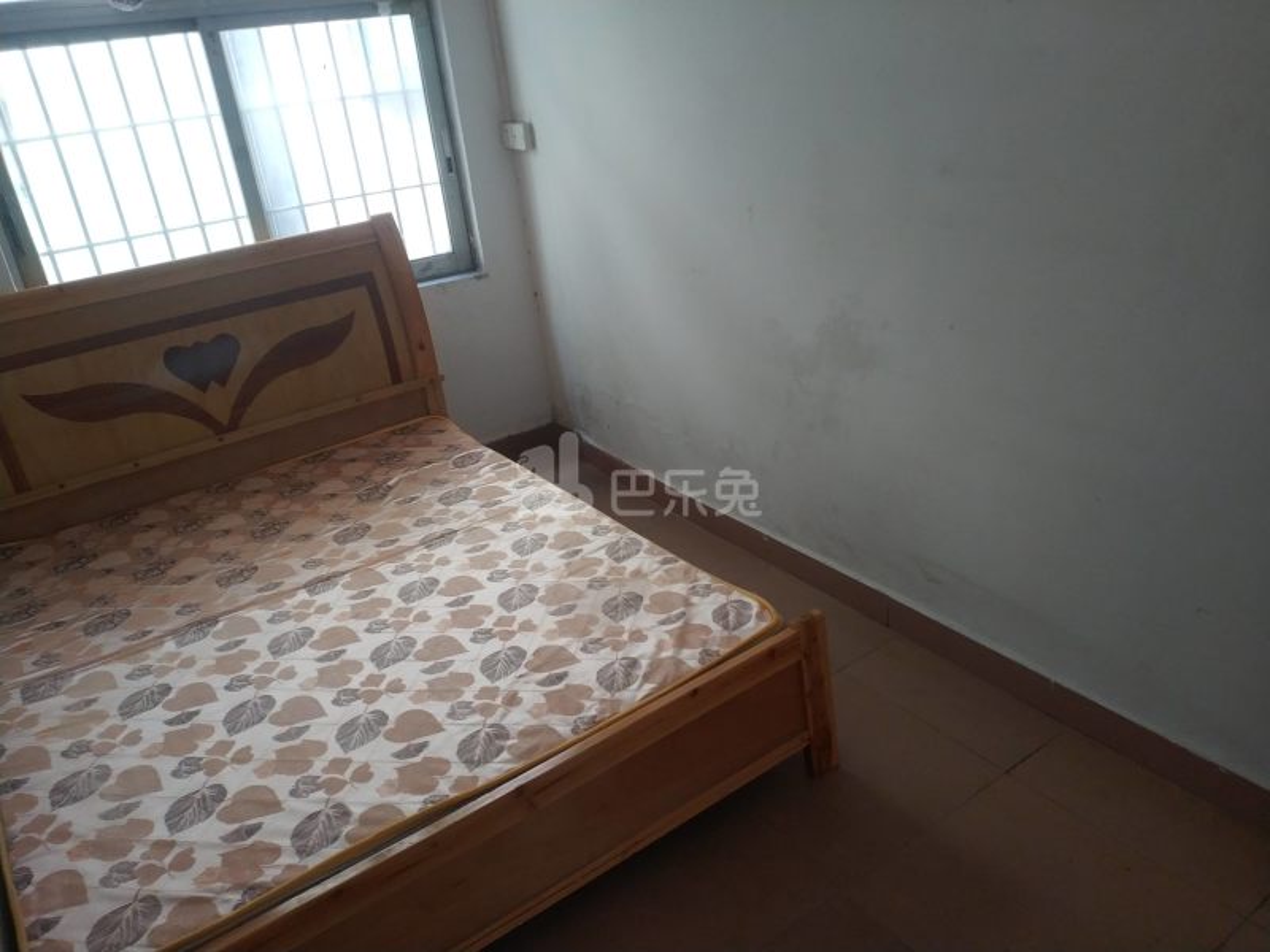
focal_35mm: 32
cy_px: 476
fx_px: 1174
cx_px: 635
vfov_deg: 44.2
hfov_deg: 56.8
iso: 321
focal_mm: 4.5
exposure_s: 1/25
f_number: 2
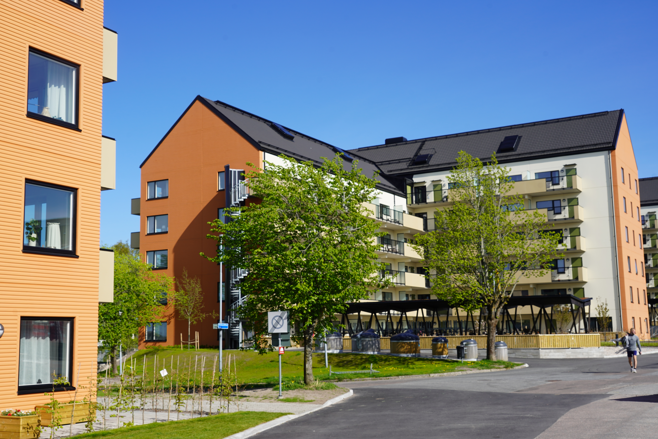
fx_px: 749
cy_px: 220
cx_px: 329
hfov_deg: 47.4
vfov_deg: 32.6
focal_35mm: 41
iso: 100
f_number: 10
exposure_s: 1/125
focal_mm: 41
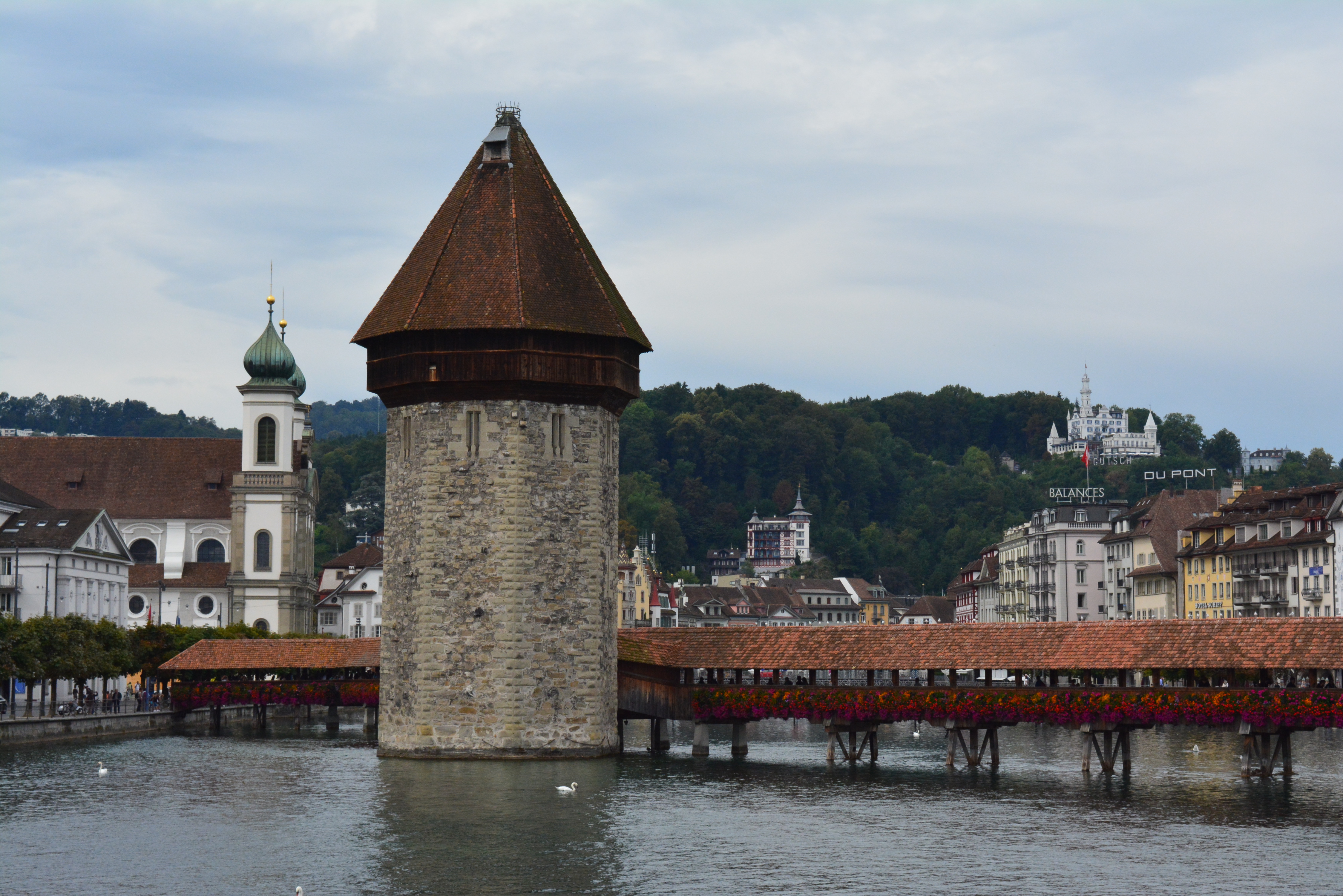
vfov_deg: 20.2
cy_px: 448
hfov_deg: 29.9
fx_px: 2519
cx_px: 672
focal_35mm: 68
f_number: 13
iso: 1250
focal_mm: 45
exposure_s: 1/1250
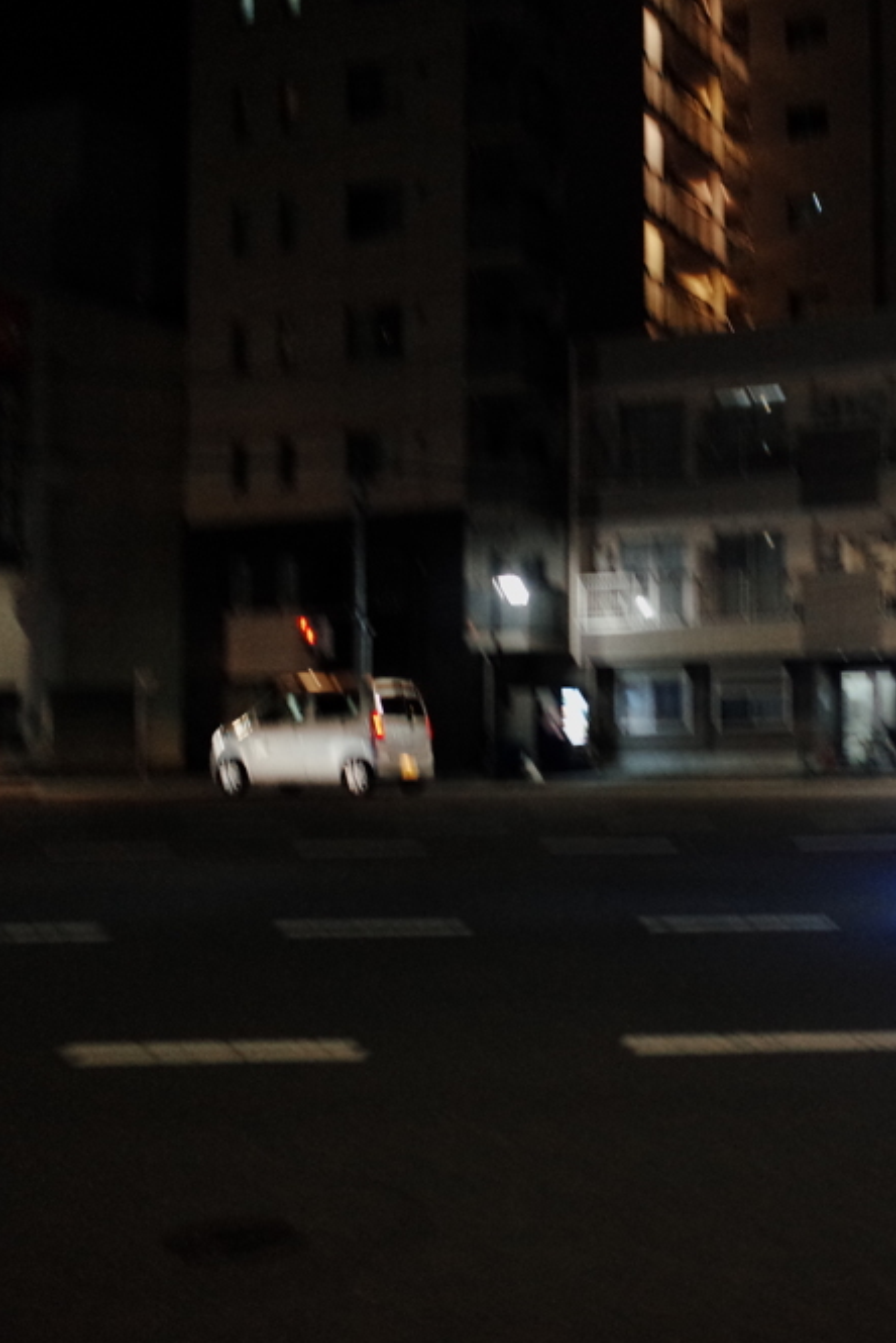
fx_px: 1604
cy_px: 660
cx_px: 858
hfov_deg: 29.5
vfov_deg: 45.4
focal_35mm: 43
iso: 3200
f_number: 2.8
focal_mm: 18.3
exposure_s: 1/60
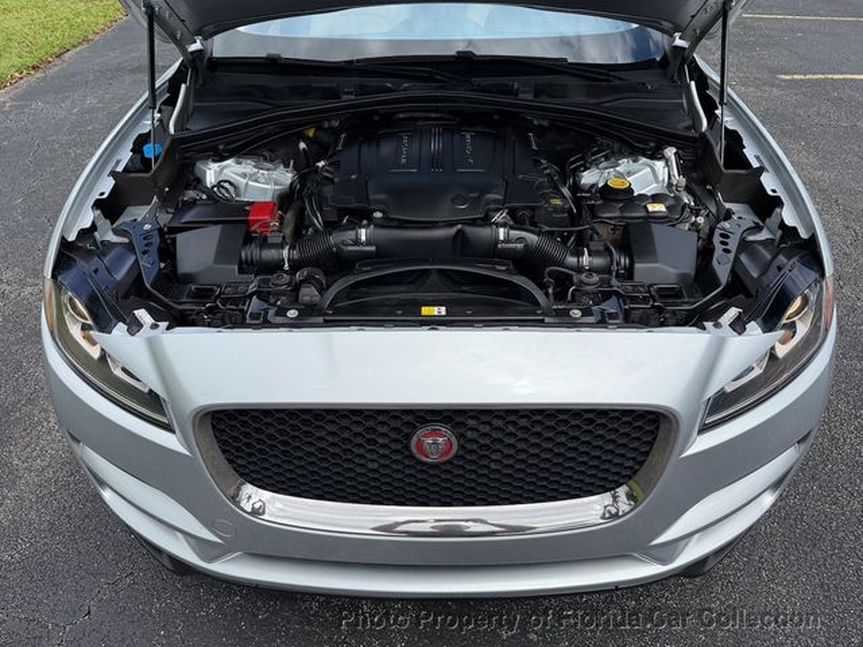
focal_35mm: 24
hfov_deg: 71.6
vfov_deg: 56.8
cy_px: 324
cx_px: 432
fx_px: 598
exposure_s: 1/4167
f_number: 1.78
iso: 100
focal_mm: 6.76
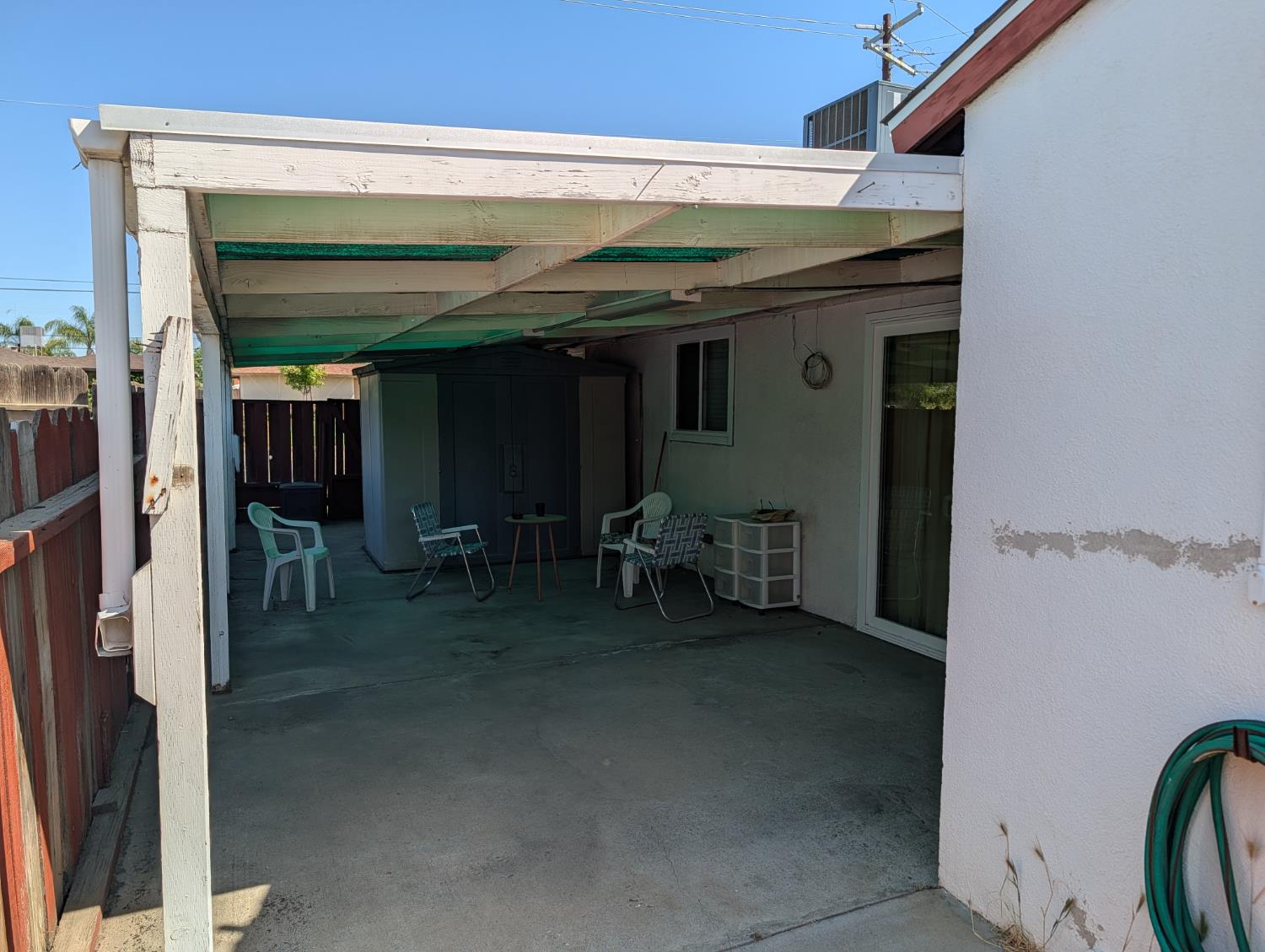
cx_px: 632
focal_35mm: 24
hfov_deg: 71.5
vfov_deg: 56.9
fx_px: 878
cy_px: 476
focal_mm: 6.9
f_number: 1.68
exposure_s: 1/1517
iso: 22
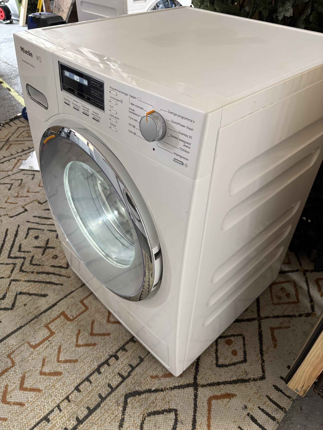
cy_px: 215
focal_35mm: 26
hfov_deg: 53.1
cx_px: 162
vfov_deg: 67.3
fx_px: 323
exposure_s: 1/50
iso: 160
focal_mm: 5.96
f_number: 1.6
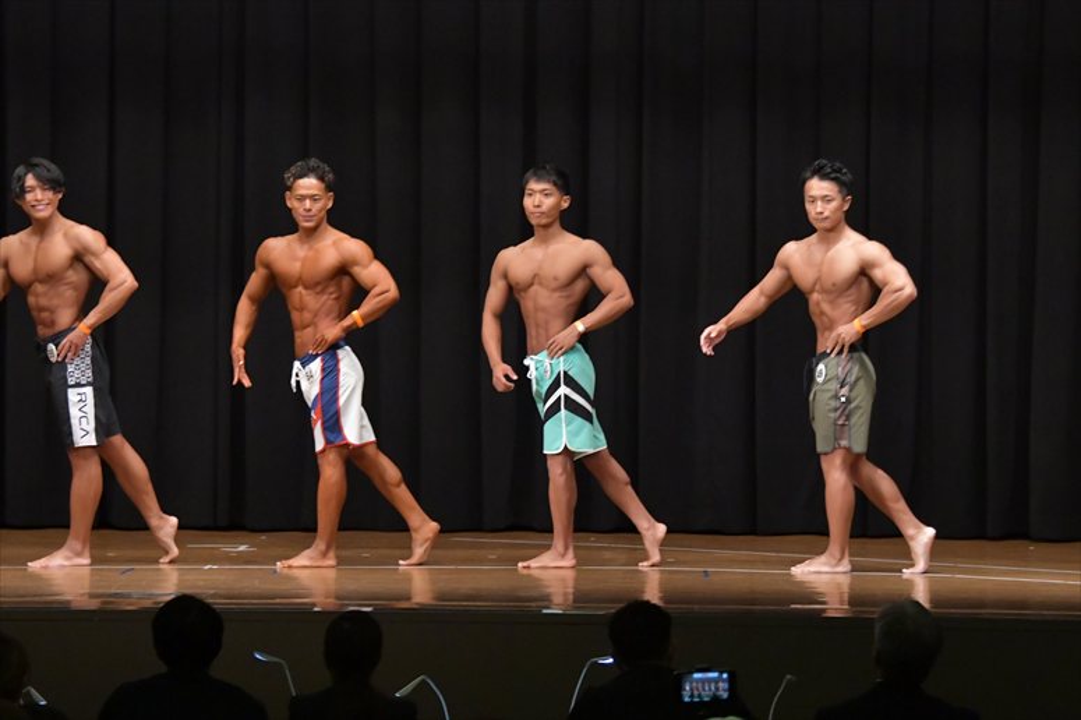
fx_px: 4712
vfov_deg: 8.7
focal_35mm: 157
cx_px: 540
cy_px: 360
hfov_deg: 13.1
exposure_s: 1/400
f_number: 5.6
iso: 6400
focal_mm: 105
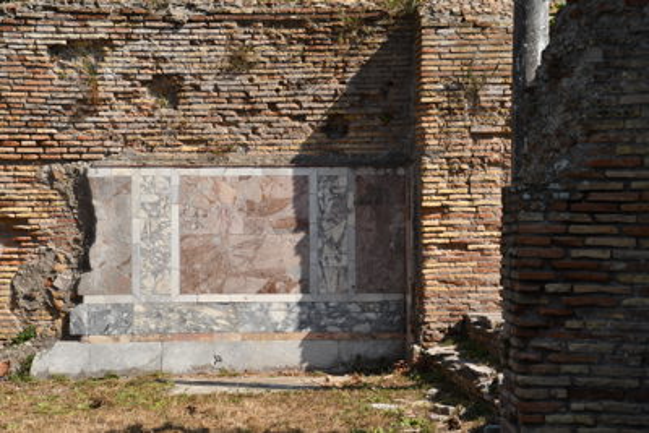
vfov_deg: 14.7
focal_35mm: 93
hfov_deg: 21.9
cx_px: 324
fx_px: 1677
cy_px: 216
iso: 100
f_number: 5
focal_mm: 62
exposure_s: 1/800
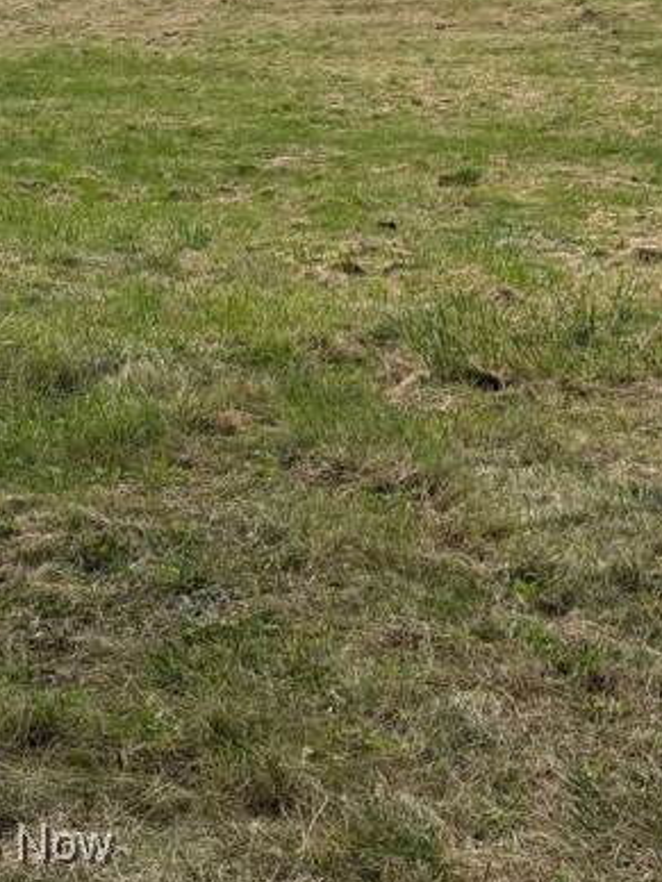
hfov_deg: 15.4
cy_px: 20
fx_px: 2422
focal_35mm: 95
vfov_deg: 20.1
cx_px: 544
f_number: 1.78
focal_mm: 6.76
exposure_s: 1/5587
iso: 64
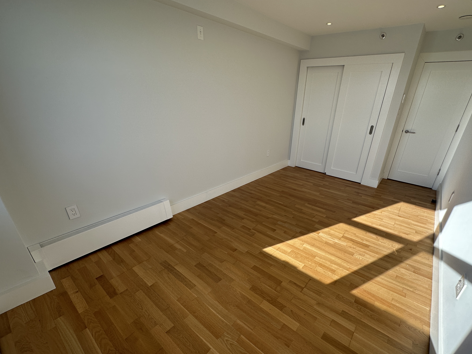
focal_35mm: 16
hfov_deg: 94.4
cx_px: 252
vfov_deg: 77.9
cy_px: 195
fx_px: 218
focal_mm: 2.22
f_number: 2.2
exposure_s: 1/365
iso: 40
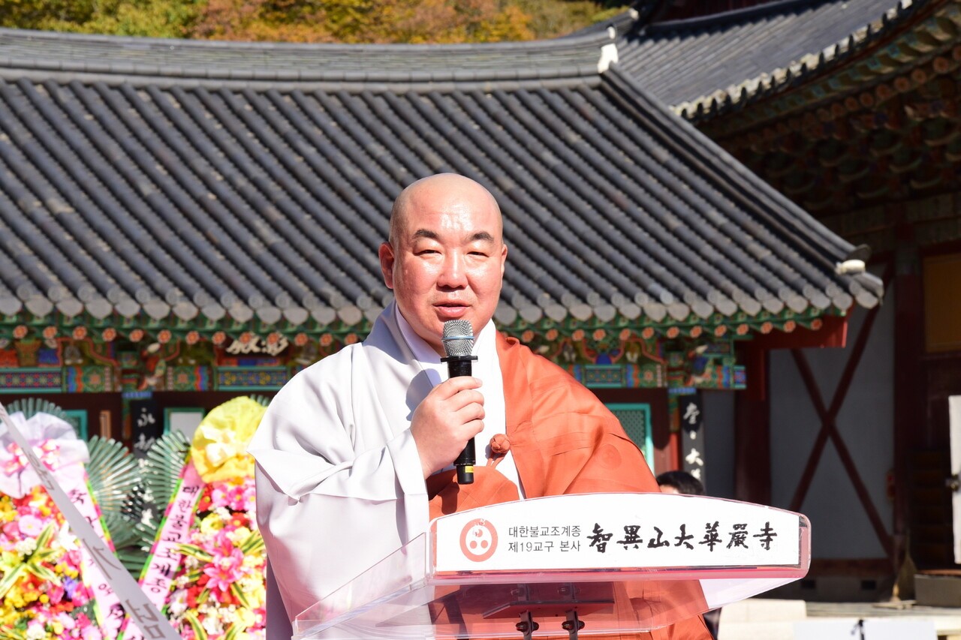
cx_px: 480
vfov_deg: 10.2
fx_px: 3603
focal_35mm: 135
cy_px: 320
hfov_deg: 15.2
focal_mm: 135
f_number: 16
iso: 1000
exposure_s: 1/400
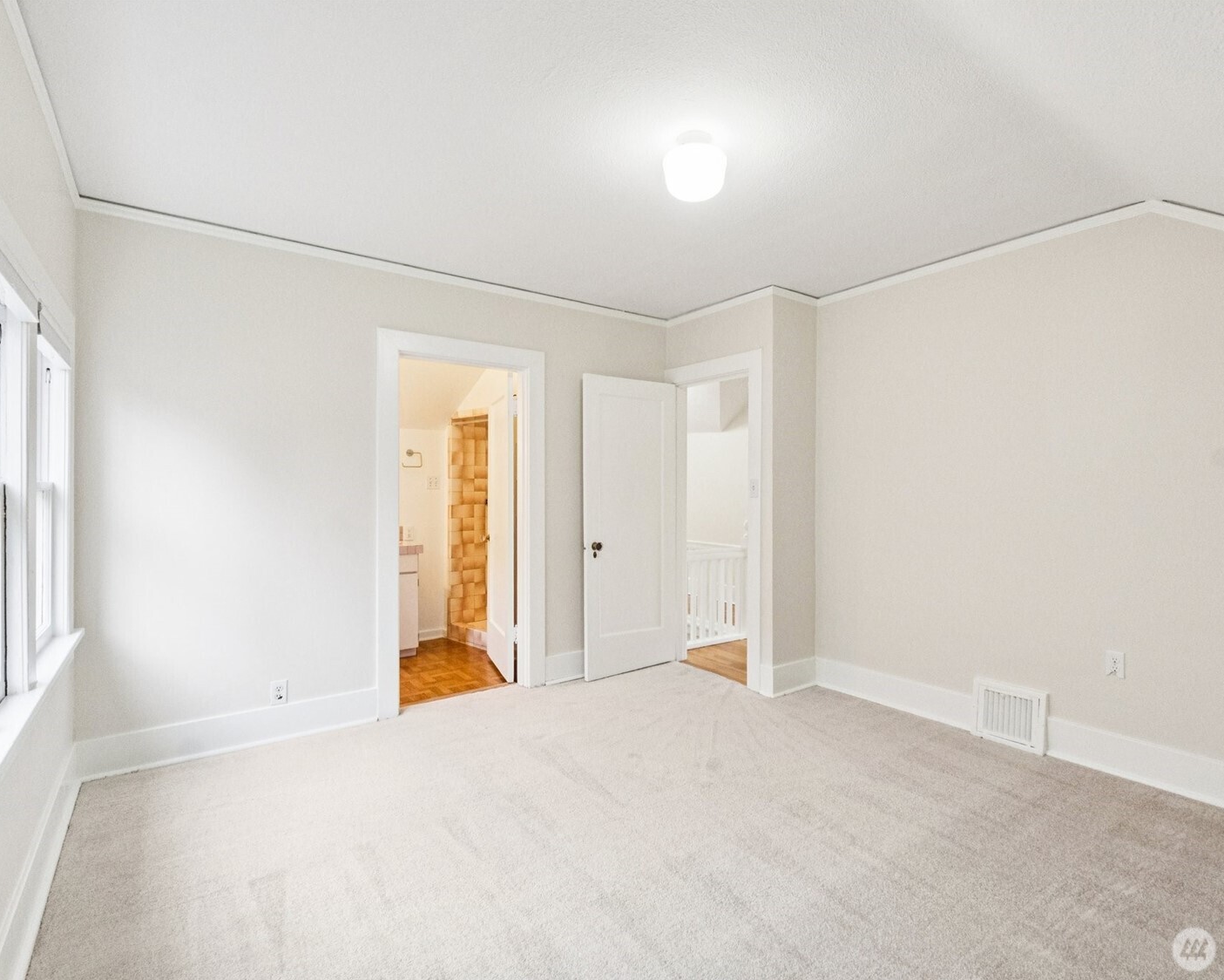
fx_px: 616
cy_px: 490
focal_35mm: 17
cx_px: 645
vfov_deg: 77.0
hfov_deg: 89.6
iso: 2000
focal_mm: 10
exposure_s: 1/30
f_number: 9
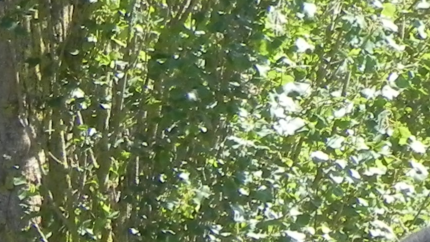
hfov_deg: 4.0
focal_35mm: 542
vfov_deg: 2.2
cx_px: 763
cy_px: 606
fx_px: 6181
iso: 160
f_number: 5
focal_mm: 20.8
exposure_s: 1/193
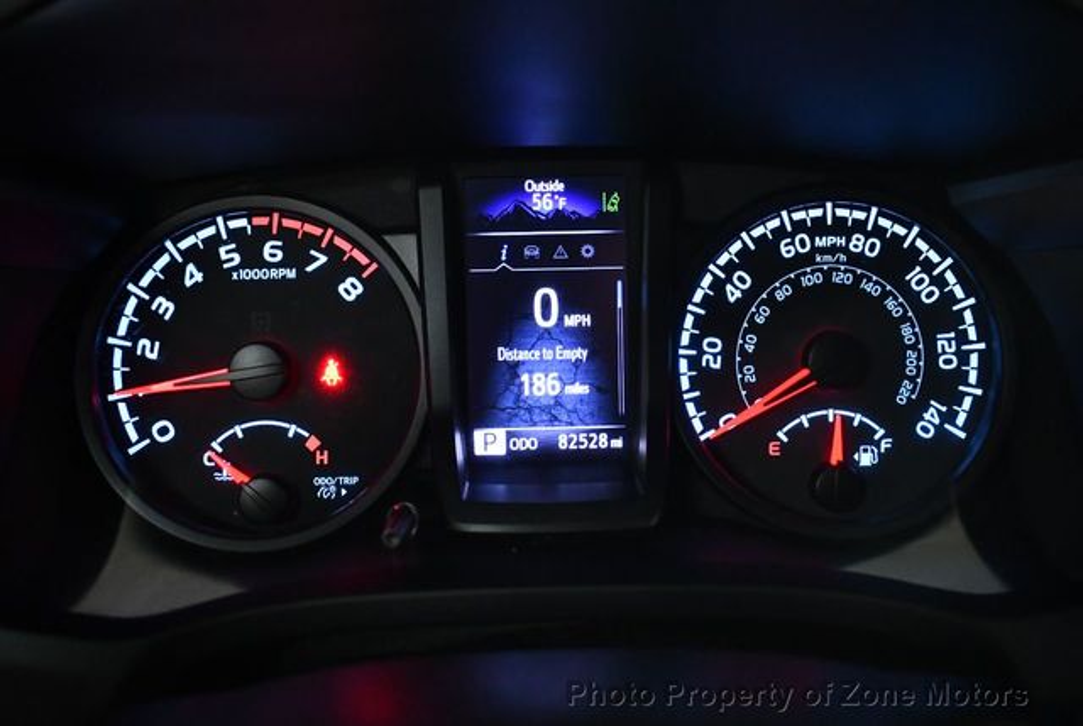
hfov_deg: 53.1
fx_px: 1085
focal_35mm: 36
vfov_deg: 37.0
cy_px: 363
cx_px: 542
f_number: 3.5
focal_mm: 18
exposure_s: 1/60
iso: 3200
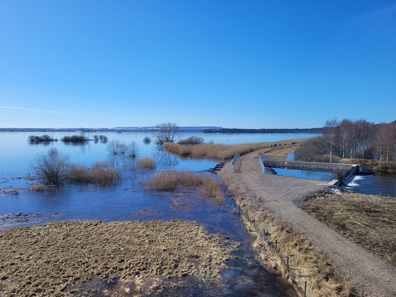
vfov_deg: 51.3
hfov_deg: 65.3
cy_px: 153
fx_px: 309
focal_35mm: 27
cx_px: 195
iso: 40
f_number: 1.8
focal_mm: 5.4
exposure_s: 1/3363
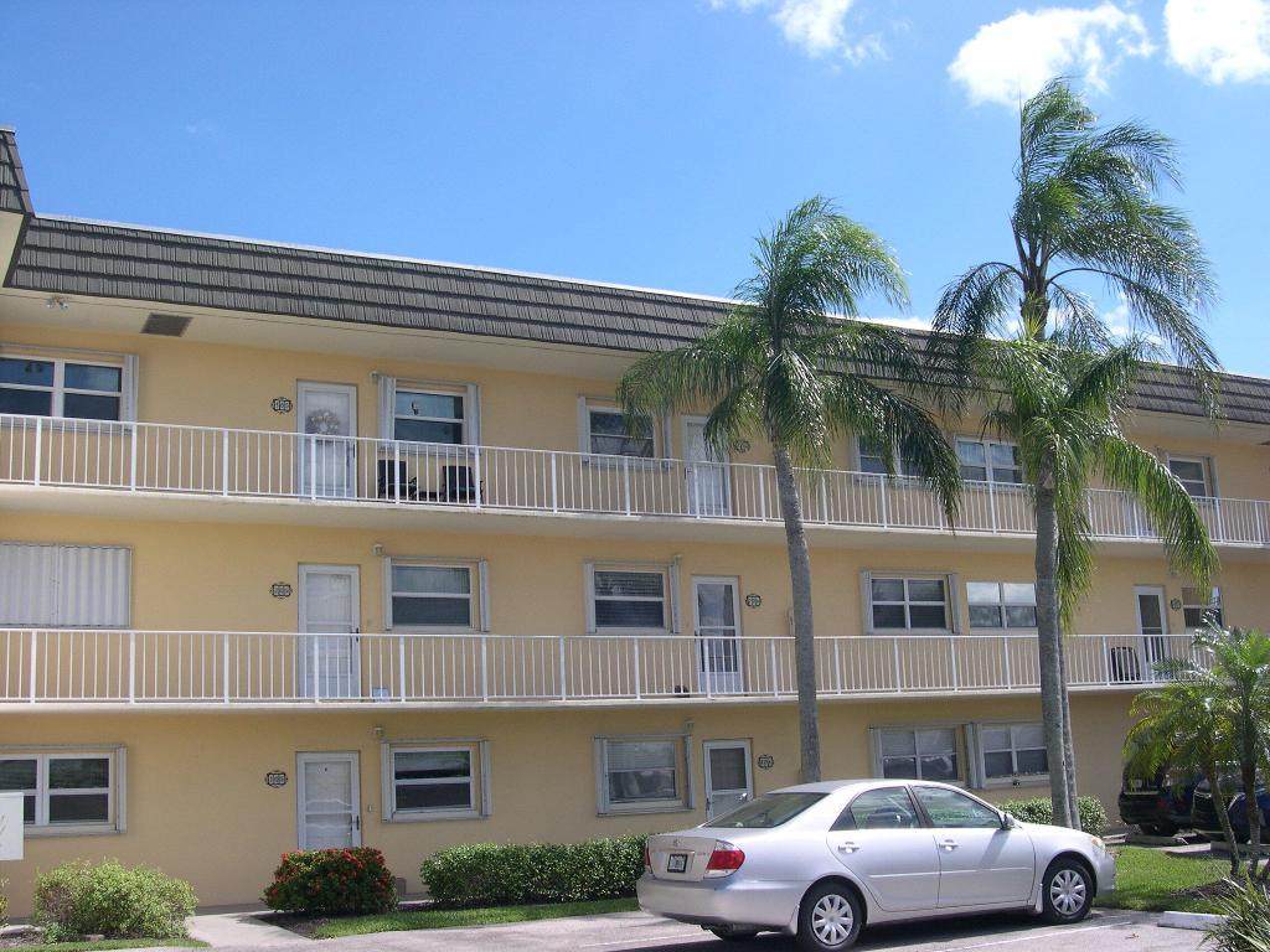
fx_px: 1394
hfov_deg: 49.0
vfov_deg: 37.7
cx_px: 635
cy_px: 476
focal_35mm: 38
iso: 100
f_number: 7.6
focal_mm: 8
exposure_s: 1/209
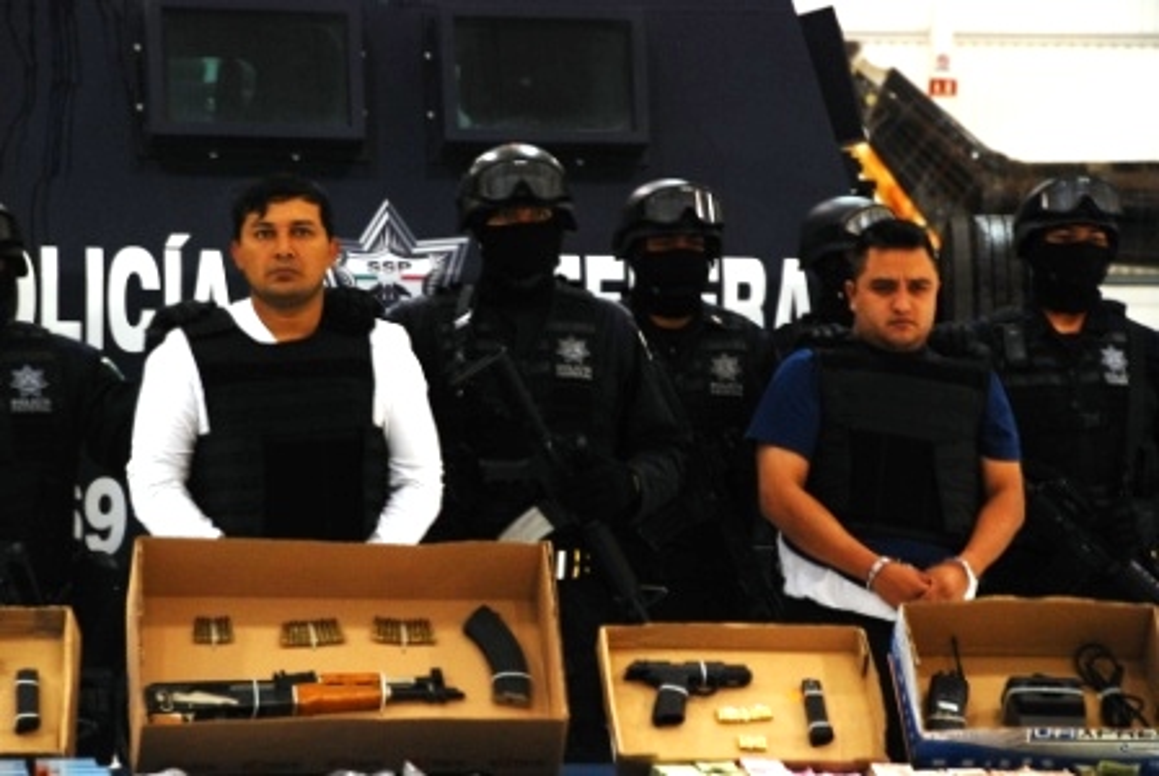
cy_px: 388
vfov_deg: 10.2
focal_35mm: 135
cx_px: 580
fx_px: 4352
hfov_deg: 15.2
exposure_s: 1/25
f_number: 5.6
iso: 640
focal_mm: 90
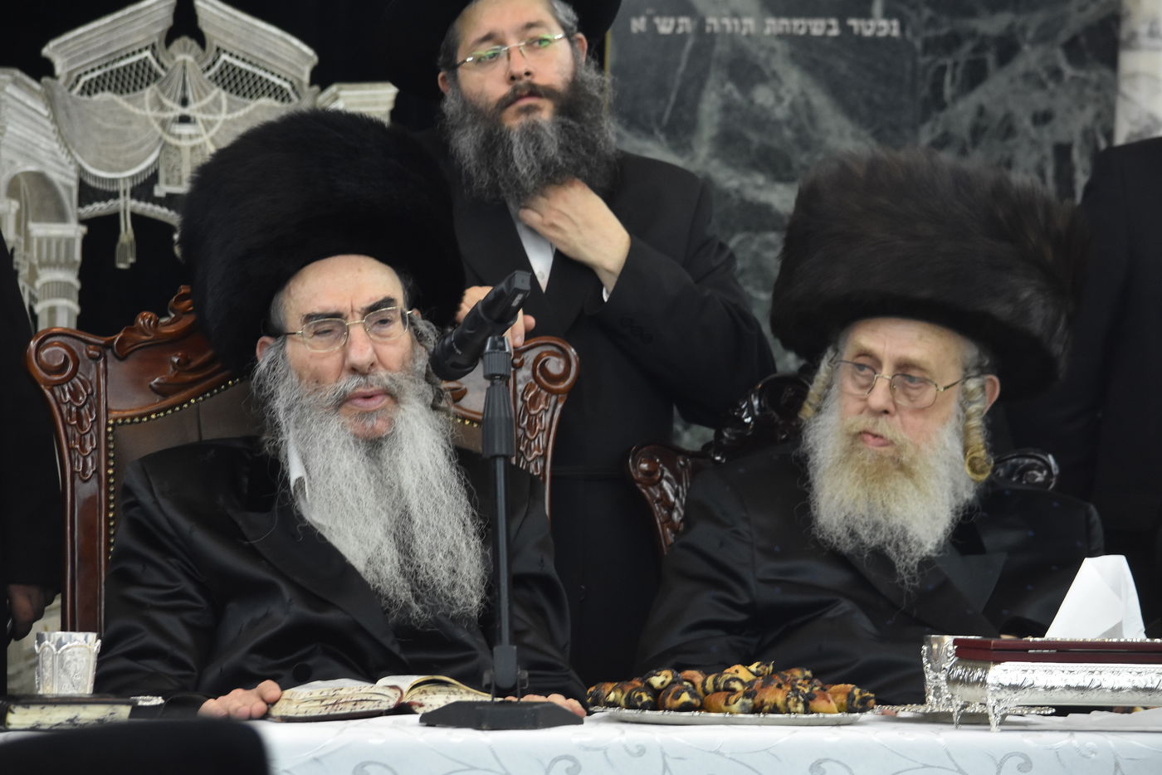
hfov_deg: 12.4
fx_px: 5327
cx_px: 581
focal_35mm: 165
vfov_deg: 8.3
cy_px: 388
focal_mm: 110
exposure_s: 1/100
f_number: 5.6
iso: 1600
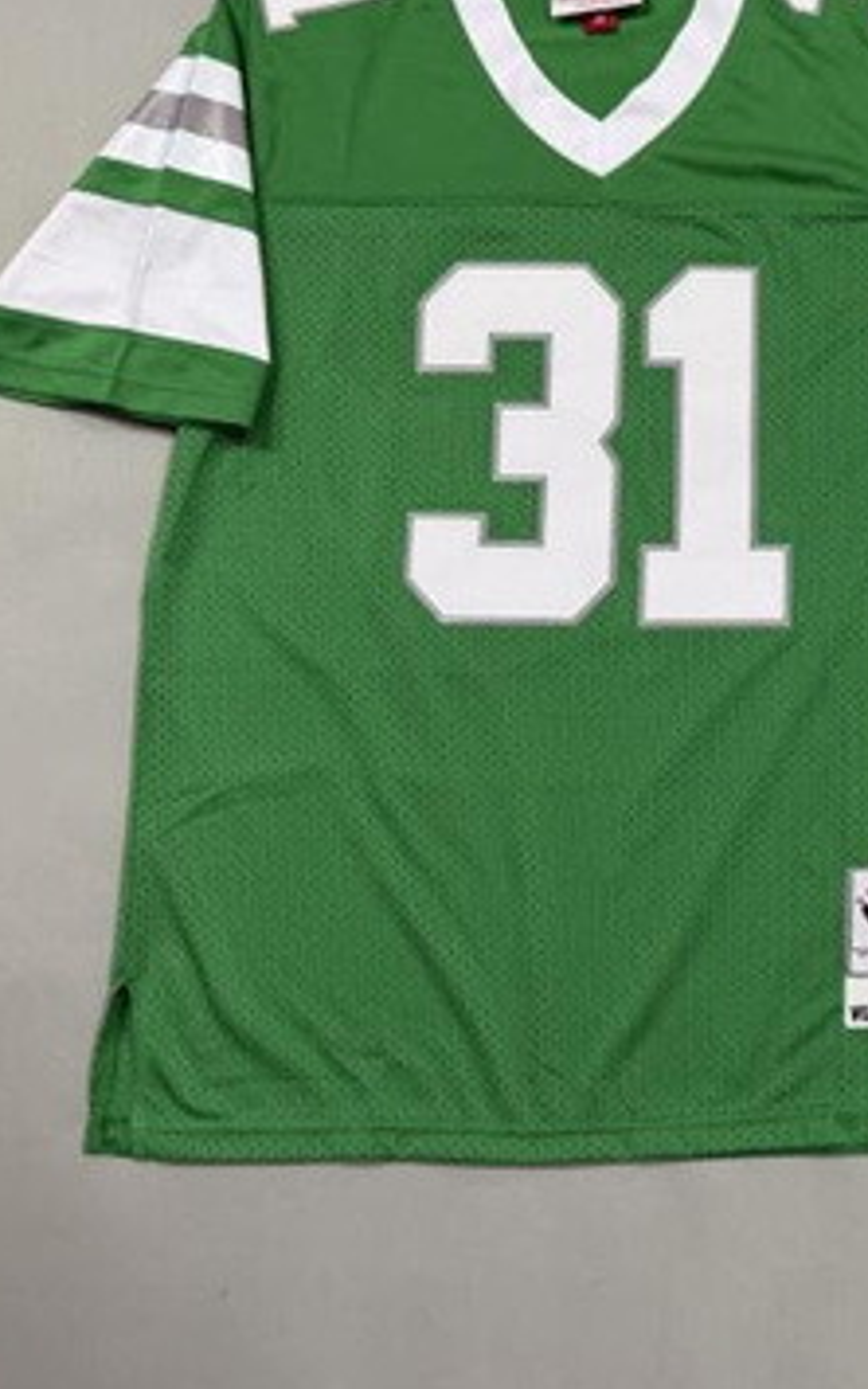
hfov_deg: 26.7
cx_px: 1028
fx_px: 1627
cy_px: 685
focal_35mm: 43
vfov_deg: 46.2
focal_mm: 6.76
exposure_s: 1/50
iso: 125
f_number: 1.78
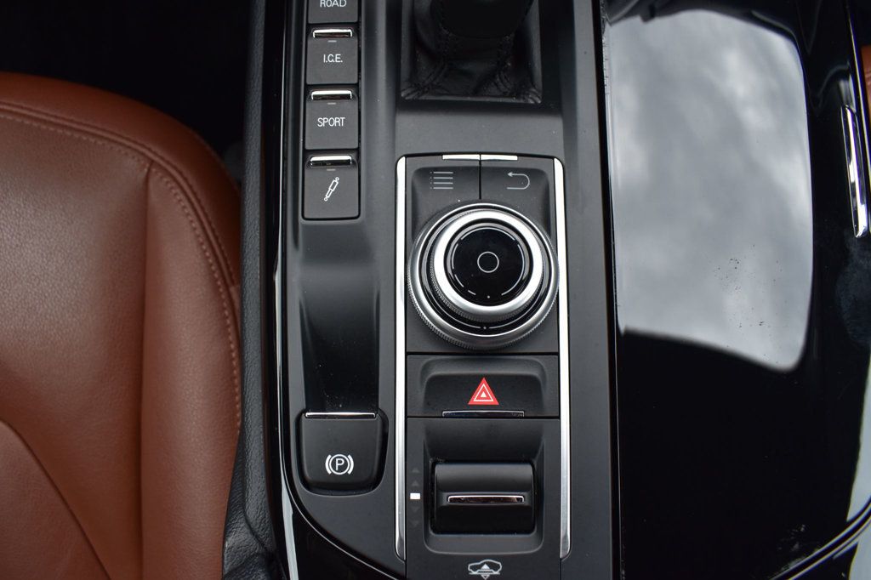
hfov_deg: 67.4
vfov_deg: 47.9
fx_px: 653
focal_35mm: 27
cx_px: 436
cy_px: 290
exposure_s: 1/40
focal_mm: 18
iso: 400
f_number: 7.1
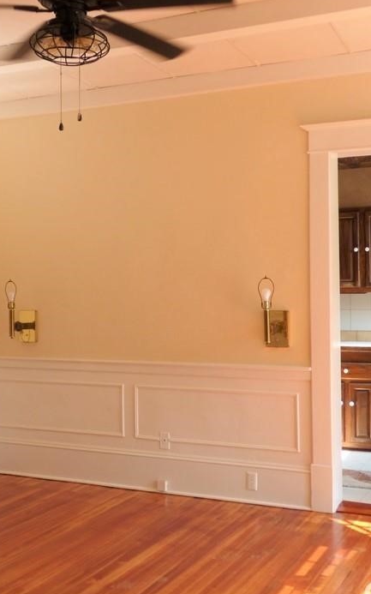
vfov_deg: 42.6
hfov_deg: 27.3
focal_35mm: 47
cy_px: 284
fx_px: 761
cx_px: 139
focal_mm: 5.29
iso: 100
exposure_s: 1/80
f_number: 3.3
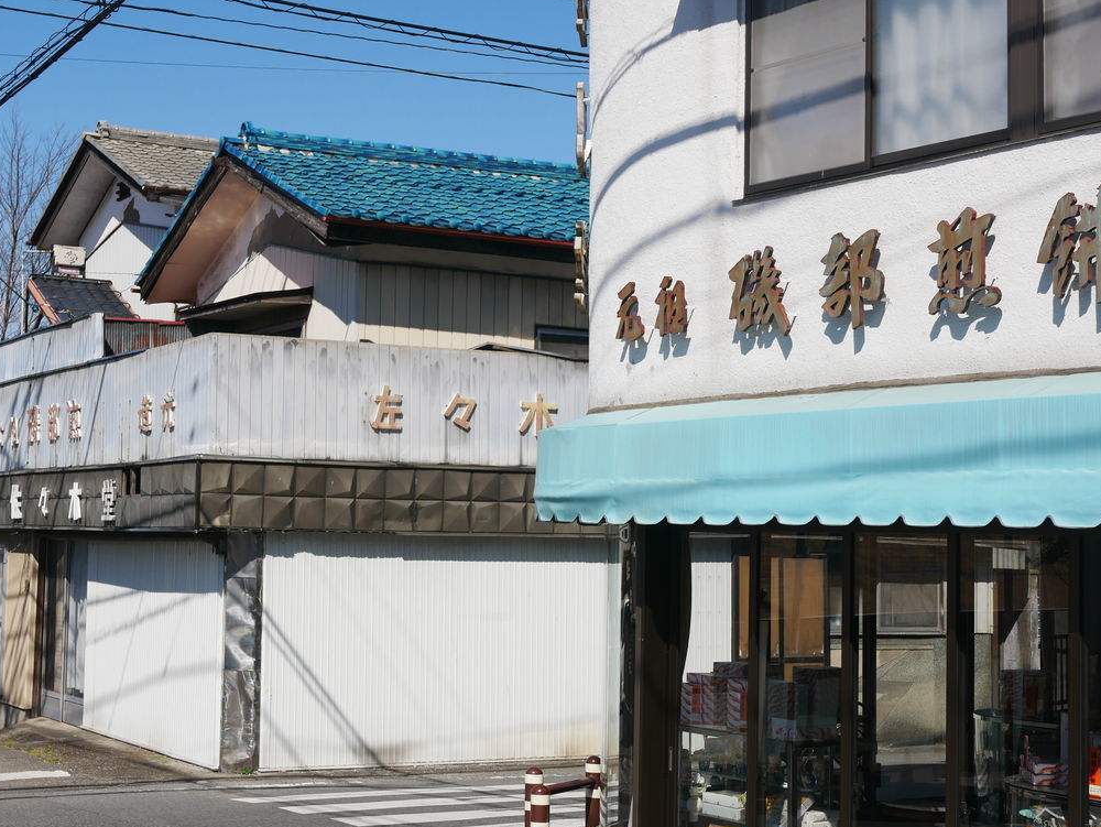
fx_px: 1909
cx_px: 475
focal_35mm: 60
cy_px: 406
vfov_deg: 24.4
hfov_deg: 32.1
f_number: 5.6
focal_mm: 25
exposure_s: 1/1300
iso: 200
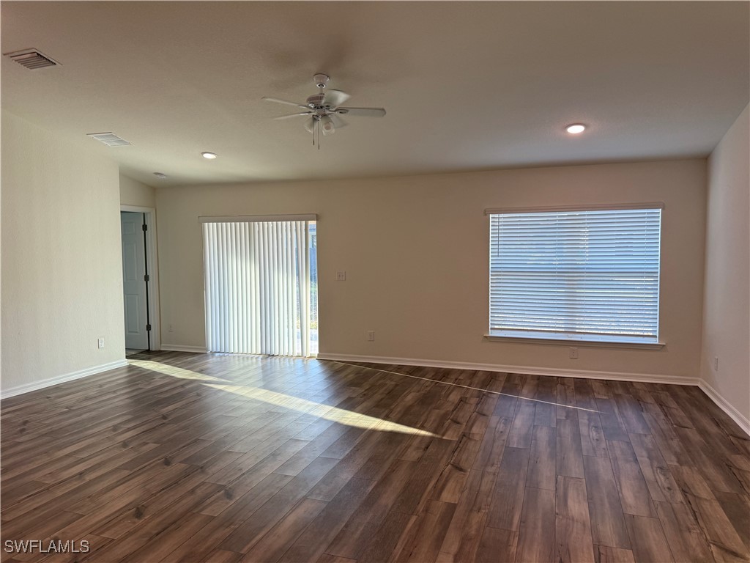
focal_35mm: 24
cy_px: 282
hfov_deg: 71.6
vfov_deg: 56.8
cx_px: 375
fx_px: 520
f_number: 1.78
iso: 100
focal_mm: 6.76
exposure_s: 1/158
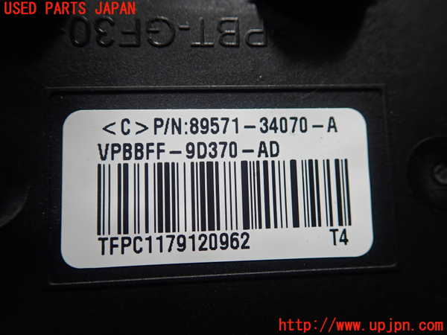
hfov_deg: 60.0
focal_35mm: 30
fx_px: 387
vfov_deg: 46.8
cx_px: 224
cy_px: 168
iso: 250
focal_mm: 5.5
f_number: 2.3
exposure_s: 1/125
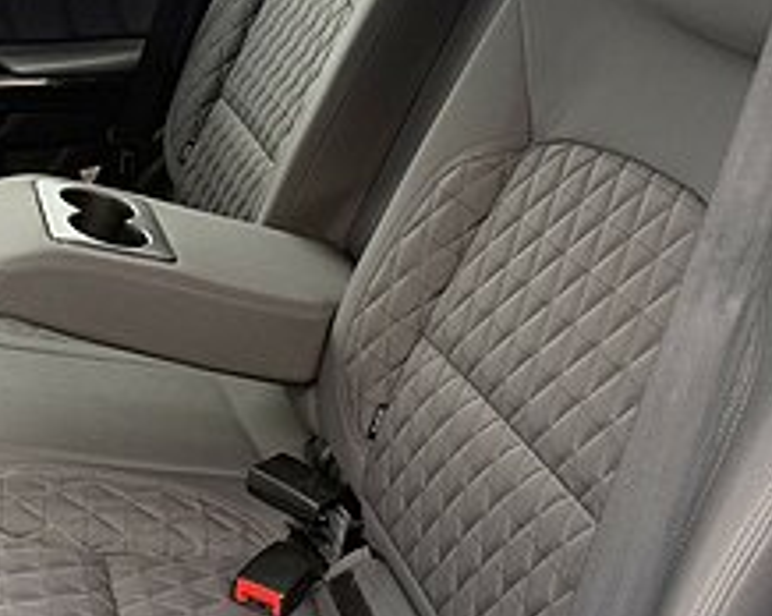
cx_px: 216
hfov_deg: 31.5
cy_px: 285
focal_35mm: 59
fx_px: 1347
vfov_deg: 25.8
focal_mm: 6.76
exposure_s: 1/226
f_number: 1.78
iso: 200
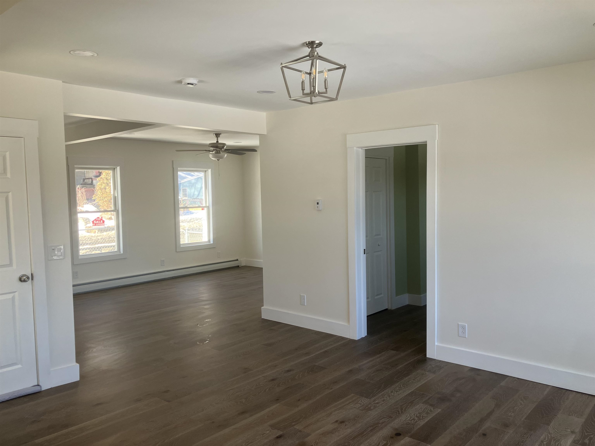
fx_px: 481
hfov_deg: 63.4
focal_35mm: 28
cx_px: 298
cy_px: 223
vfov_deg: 49.7
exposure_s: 1/121
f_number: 1.8
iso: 32
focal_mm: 3.99
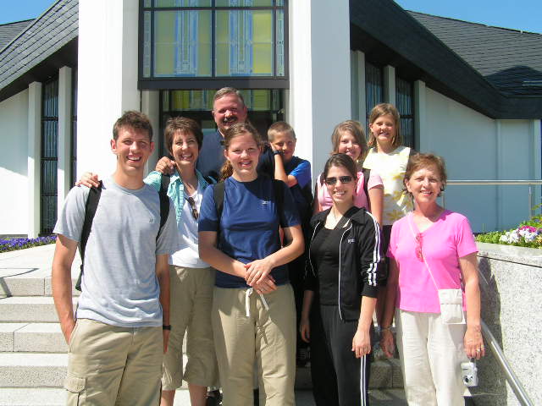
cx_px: 271
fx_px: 595
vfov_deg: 37.7
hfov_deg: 49.0
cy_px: 203
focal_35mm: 38
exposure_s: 1/250
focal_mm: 6.3
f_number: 6.3
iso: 50
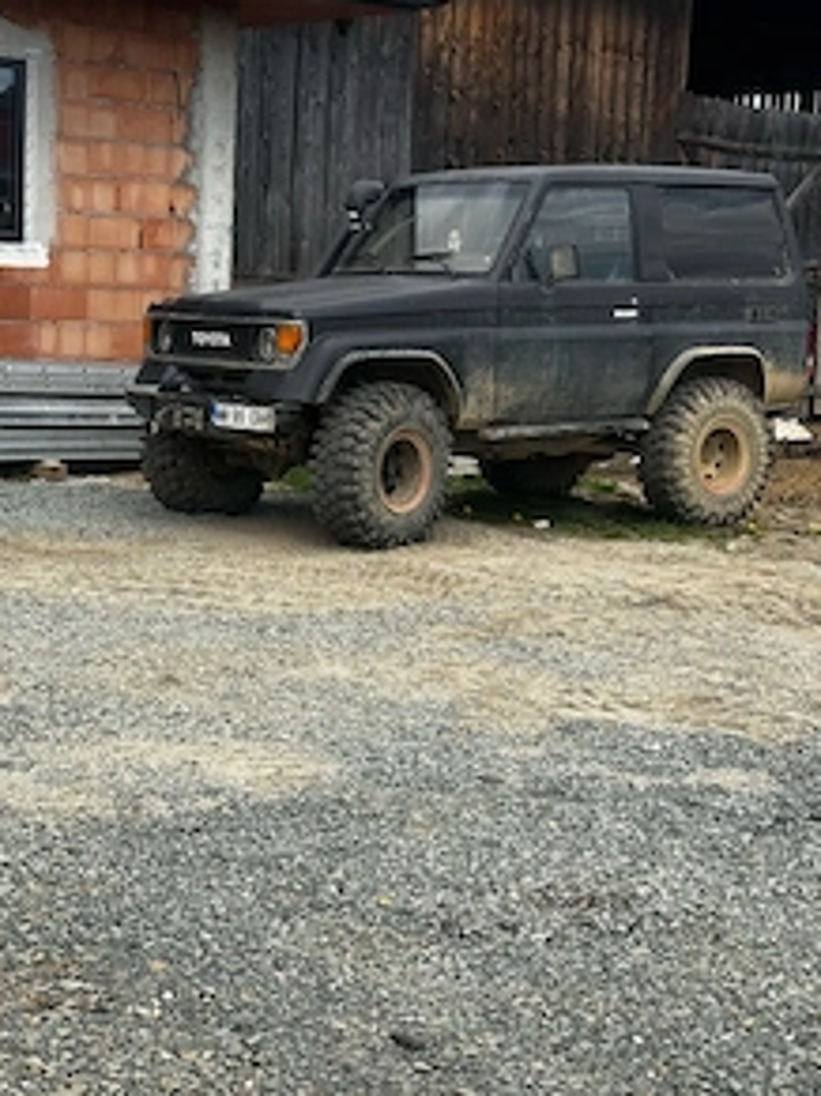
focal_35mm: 66
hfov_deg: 22.2
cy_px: 520
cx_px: 414
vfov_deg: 29.4
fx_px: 2089
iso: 64
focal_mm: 6.86
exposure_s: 1/2203
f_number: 1.78
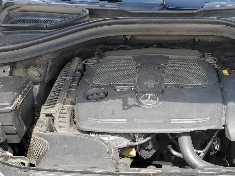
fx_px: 407
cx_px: 154
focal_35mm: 60
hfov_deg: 32.0
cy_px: 112
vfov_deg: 24.3
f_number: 1.5
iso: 50
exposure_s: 1/455
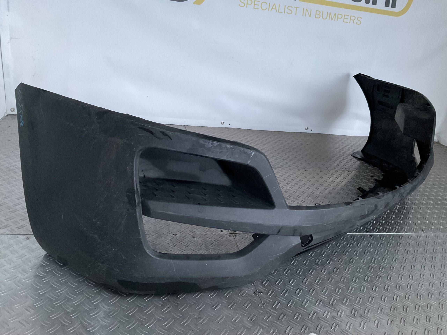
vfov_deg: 48.2
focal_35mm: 29
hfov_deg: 61.7
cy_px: 168
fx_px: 374
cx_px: 224
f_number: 1.8
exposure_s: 1/30
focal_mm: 3
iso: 400
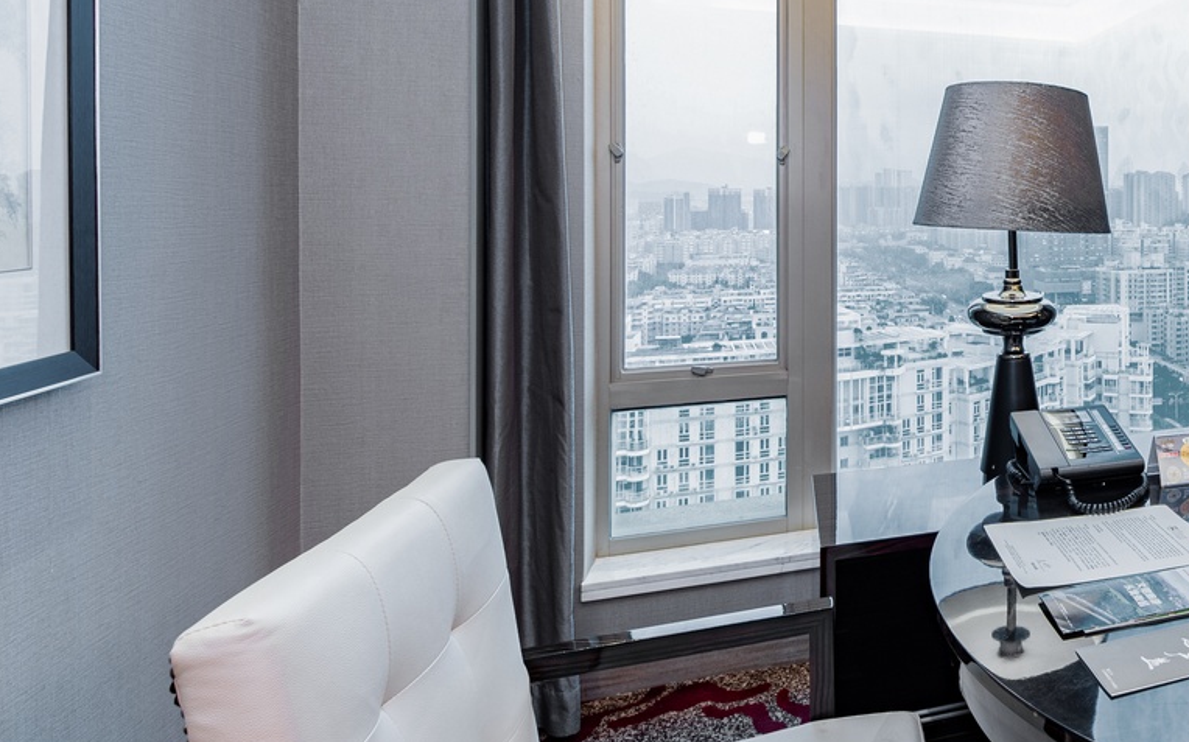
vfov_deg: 43.3
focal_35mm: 28
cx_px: 1108
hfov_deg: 55.8
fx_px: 907
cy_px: 198
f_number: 8
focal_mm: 14
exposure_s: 1/2.5
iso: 160
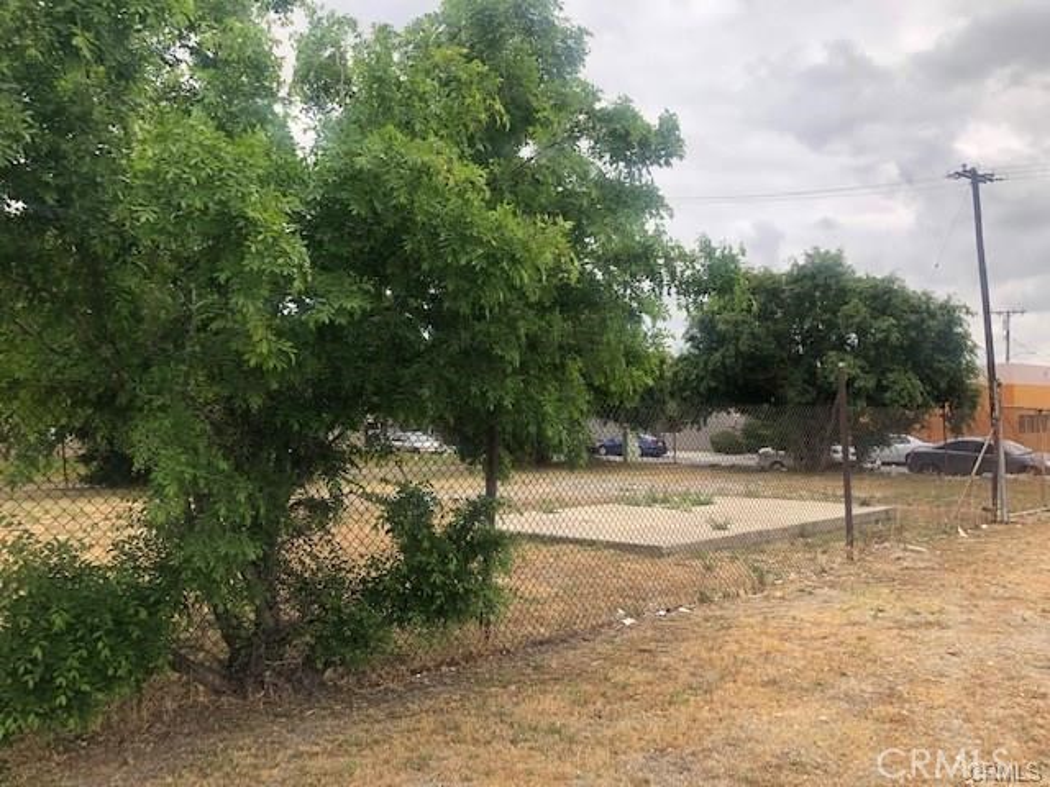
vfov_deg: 49.7
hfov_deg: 63.4
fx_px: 849
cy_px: 394
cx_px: 525
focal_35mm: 28
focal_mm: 3.99
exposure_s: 1/813
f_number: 1.8
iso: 20
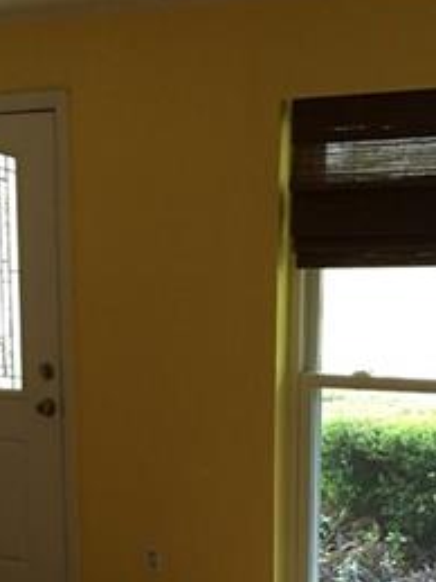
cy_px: 517
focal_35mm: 86
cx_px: 11
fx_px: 1445
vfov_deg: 22.3
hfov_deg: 16.8
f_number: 2.2
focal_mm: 4.15
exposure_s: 1/15
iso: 64
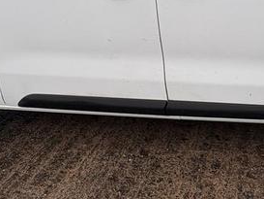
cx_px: 191
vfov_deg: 27.2
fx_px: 351
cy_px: -49
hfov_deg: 40.3
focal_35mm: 46
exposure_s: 1/318
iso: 40
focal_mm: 2.22
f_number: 2.2
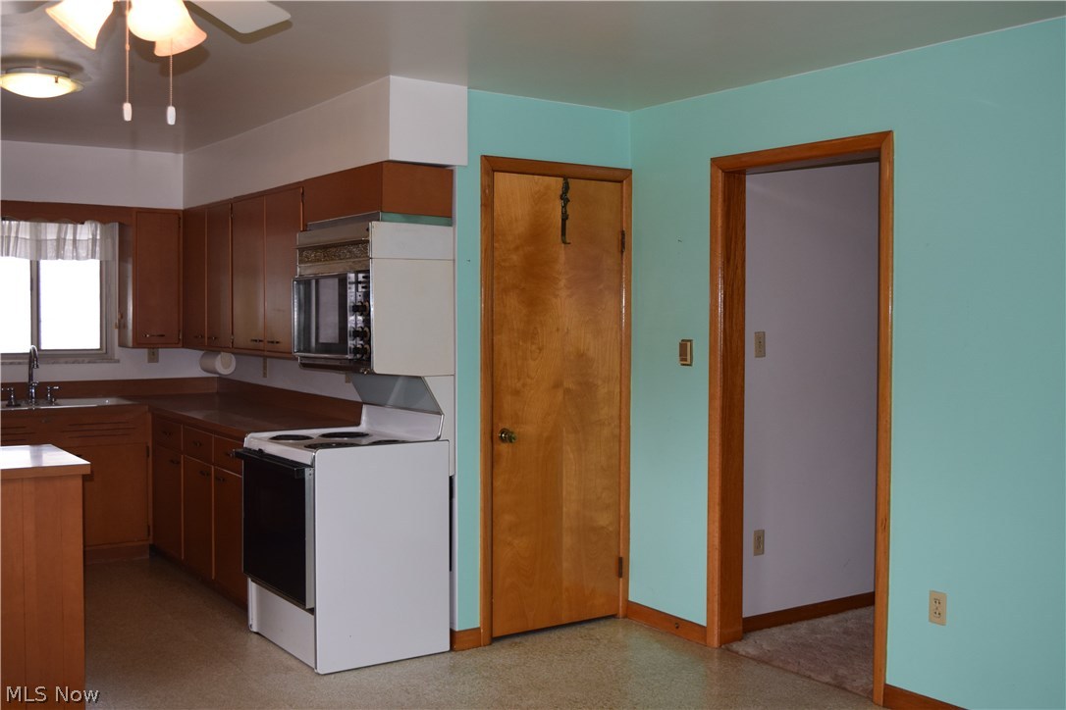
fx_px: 1110
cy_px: 355
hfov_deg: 51.3
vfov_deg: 35.5
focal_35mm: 38
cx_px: 533
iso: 800
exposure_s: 1/100
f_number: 5
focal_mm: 25
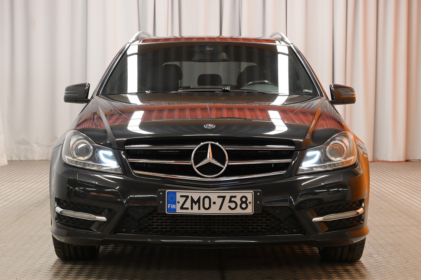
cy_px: 140
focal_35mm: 75
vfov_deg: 18.2
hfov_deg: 27.0
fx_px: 877
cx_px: 210
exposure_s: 1/125
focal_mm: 50
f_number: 4.5
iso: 1600
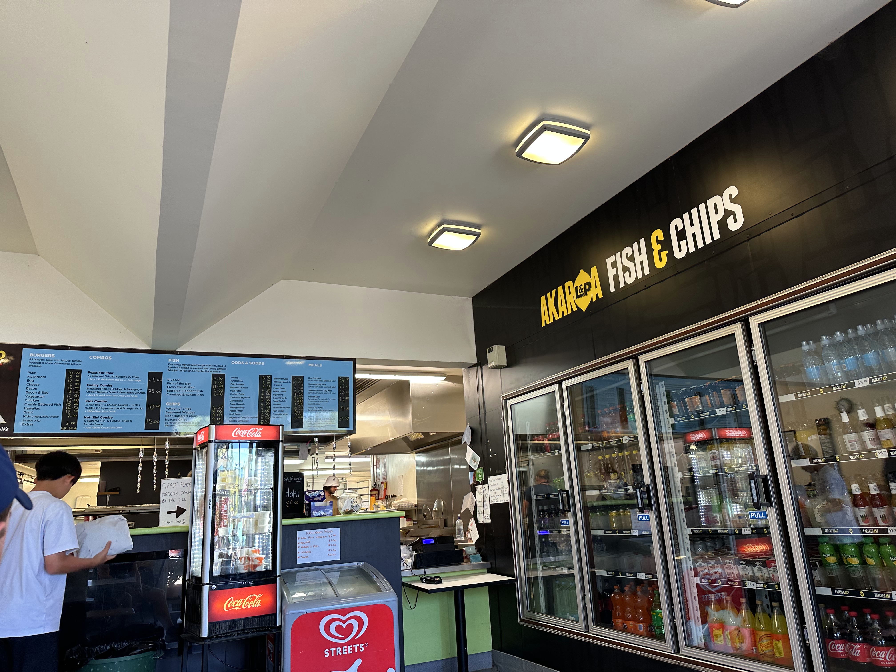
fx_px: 621
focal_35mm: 24
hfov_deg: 71.6
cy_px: 336
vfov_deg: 56.8
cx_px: 448
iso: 125
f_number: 1.78
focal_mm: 6.86
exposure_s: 1/100
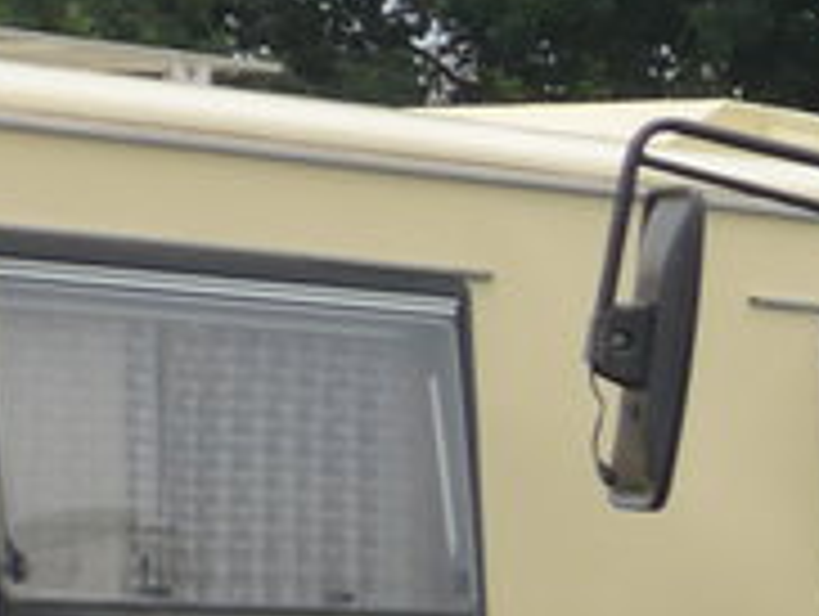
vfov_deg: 4.6
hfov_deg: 5.7
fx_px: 7652
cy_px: 701
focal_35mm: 323
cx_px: 2430
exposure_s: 1/320
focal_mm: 10.1
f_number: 3.2
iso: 80
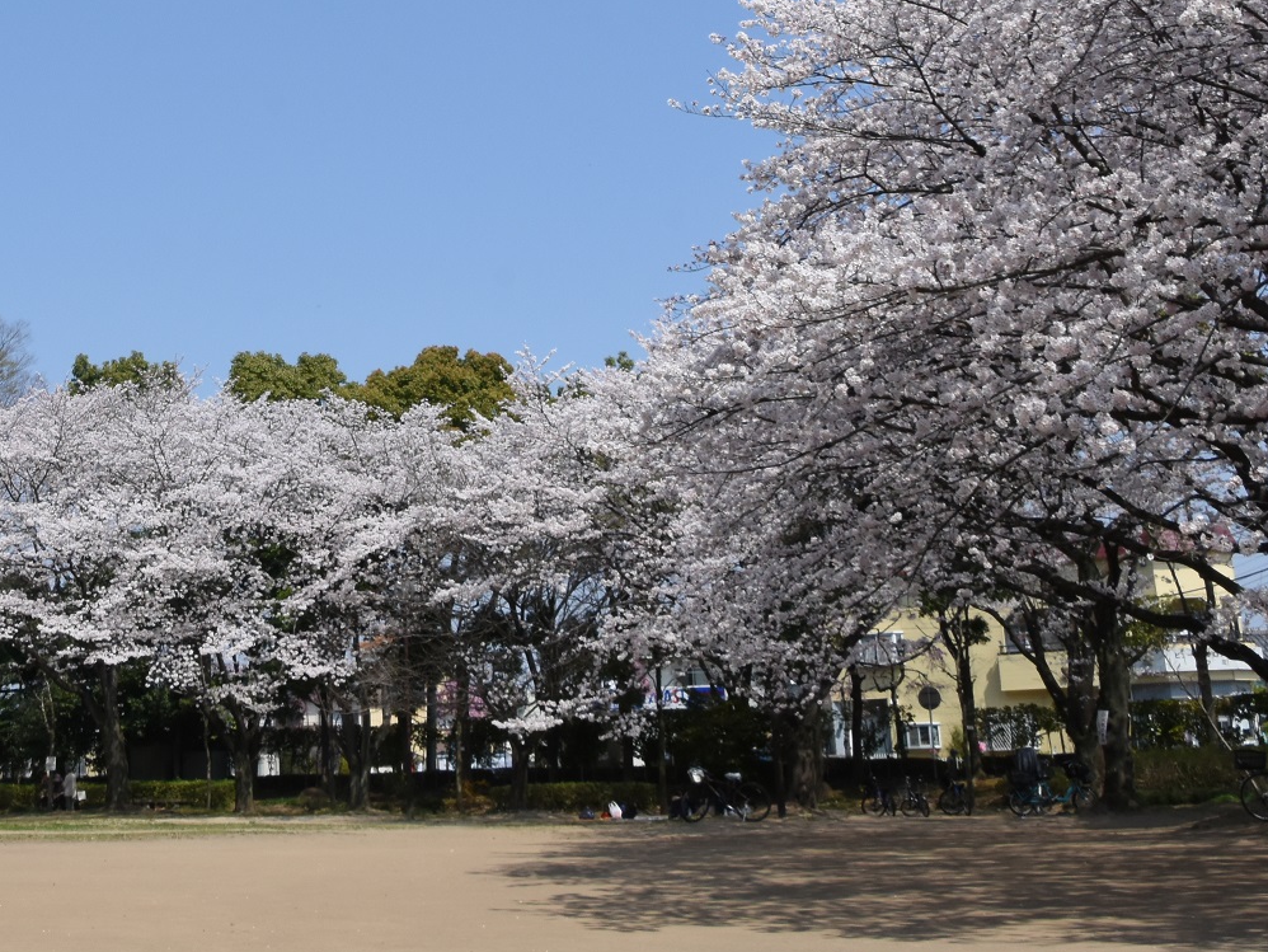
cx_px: 293
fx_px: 1905
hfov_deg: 35.8
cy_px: 129
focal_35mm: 52
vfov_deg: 27.2
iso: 640
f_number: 14
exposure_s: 1/800
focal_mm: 18
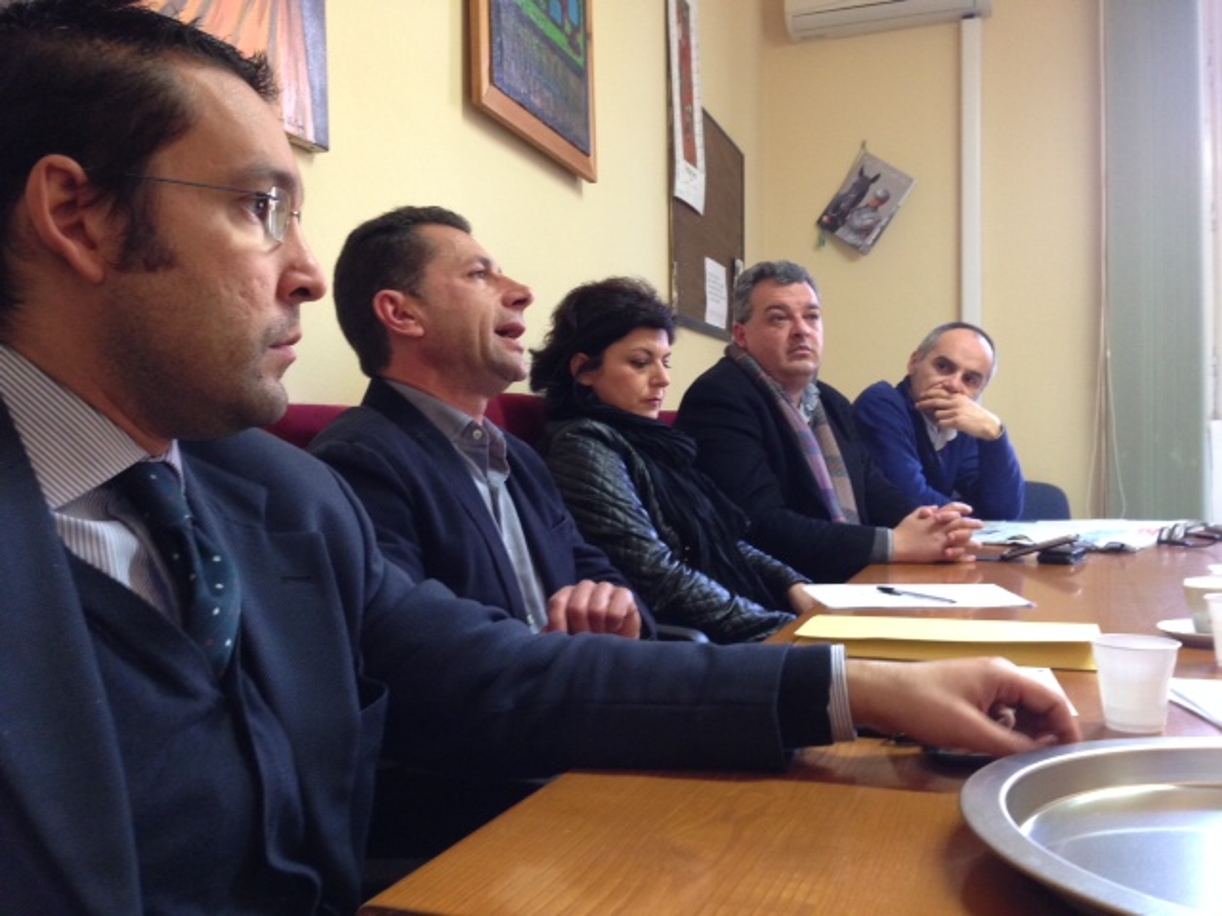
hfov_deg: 55.4
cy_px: 458
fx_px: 1165
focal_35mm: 33
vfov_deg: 42.9
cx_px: 611
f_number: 2.4
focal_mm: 4.12
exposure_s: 1/20
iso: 200
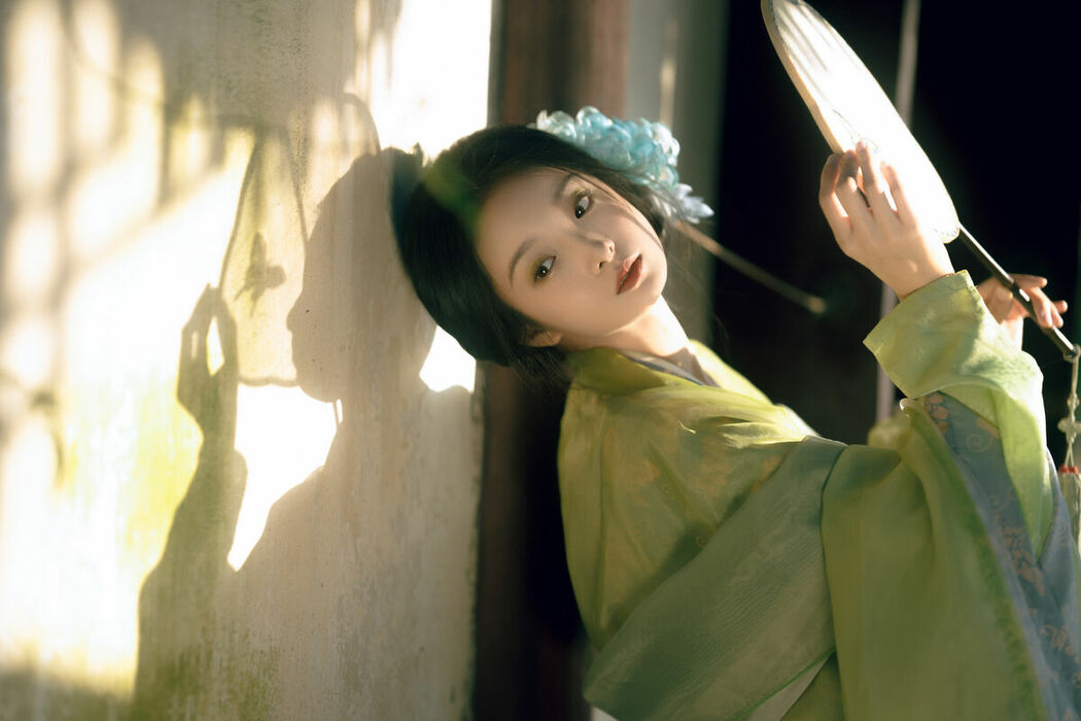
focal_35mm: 85
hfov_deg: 23.9
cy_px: 360
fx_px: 2552
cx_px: 540
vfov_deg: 16.1
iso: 200
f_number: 1.6
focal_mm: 85
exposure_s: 1/2000
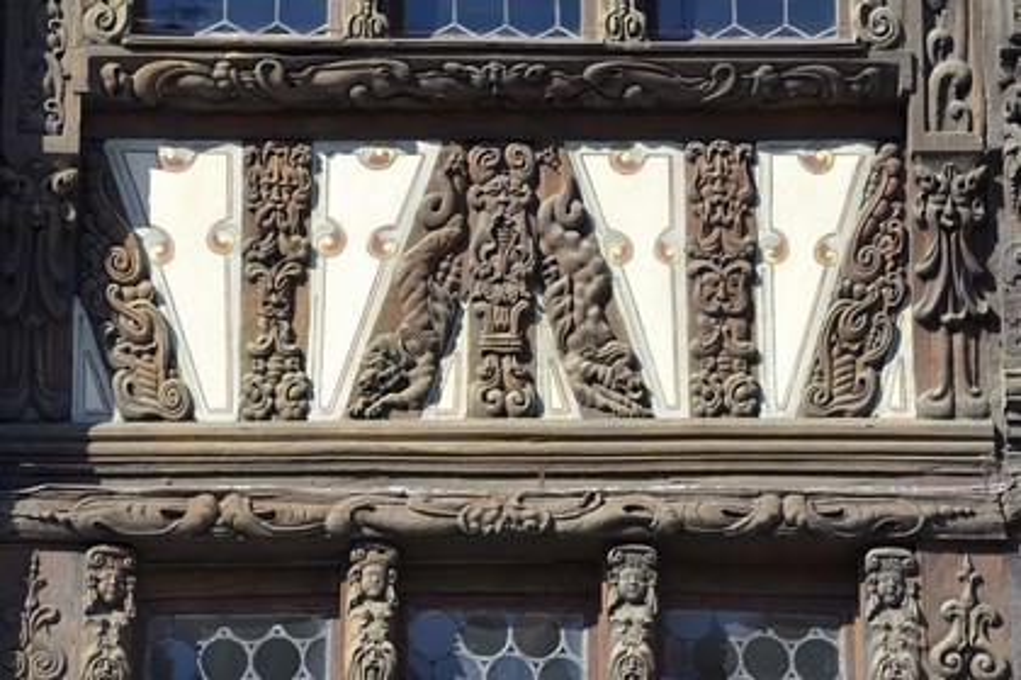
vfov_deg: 7.4
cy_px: 340
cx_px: 510
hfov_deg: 11.1
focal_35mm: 185
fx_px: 5246
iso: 200
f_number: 9
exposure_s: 1/250
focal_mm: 185
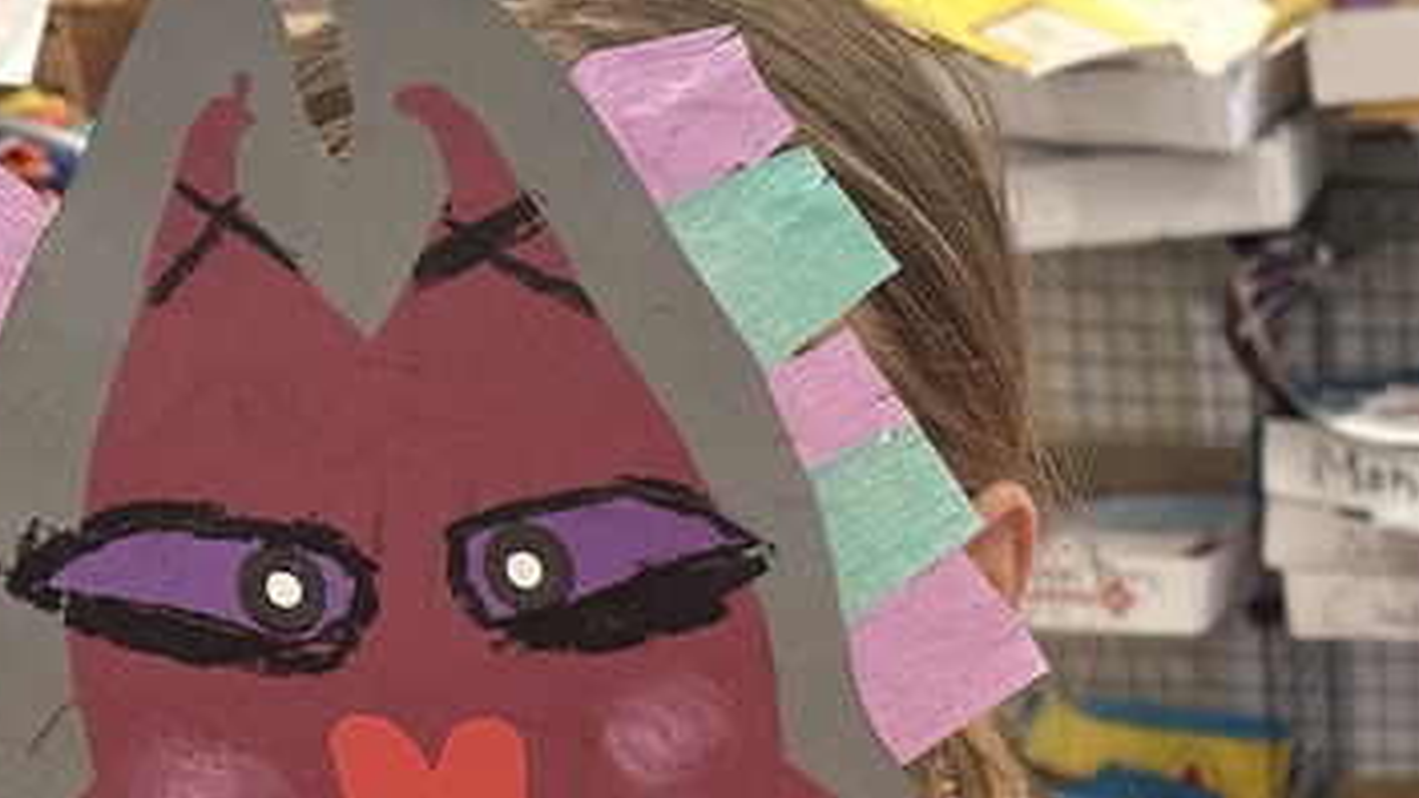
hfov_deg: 25.8
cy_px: 1028
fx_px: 2860
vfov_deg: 15.2
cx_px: 1548
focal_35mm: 76
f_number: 1.78
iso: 200
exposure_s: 1/75
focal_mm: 6.86
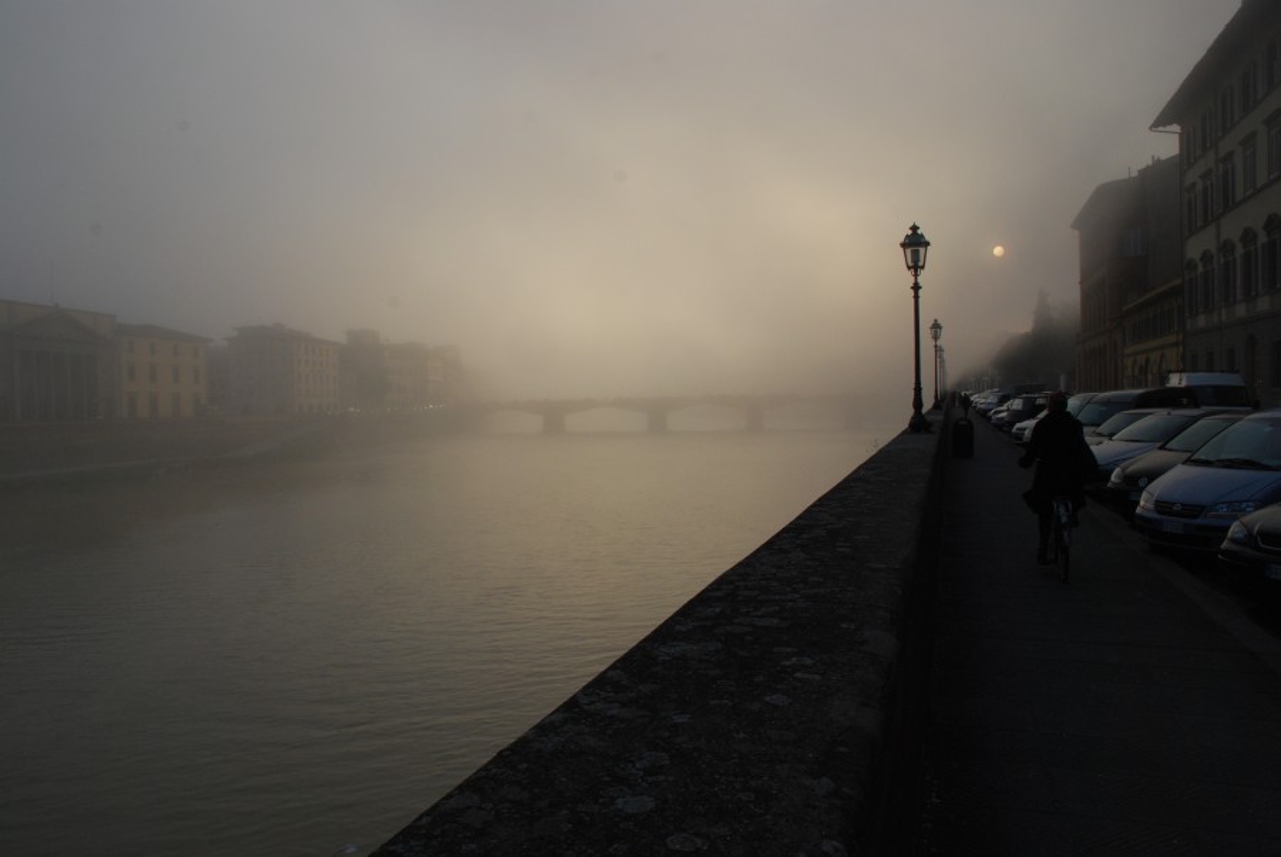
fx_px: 962
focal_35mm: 27
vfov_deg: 48.0
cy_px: 428
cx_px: 640
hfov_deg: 67.3
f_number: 10
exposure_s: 1/400
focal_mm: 18
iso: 400
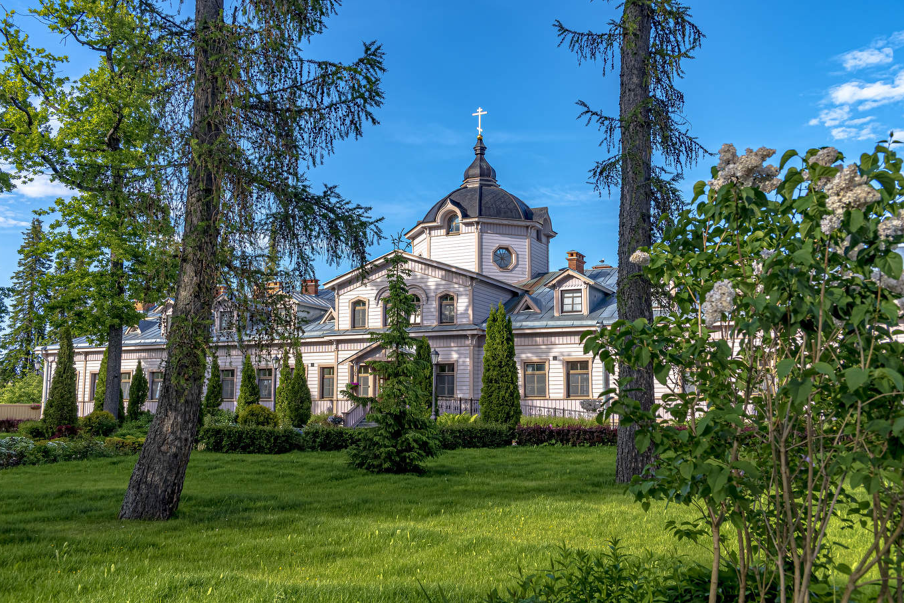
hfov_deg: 54.4
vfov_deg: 37.8
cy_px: 294
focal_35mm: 35
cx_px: 451
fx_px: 879
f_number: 10
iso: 200
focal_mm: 34
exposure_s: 1/250
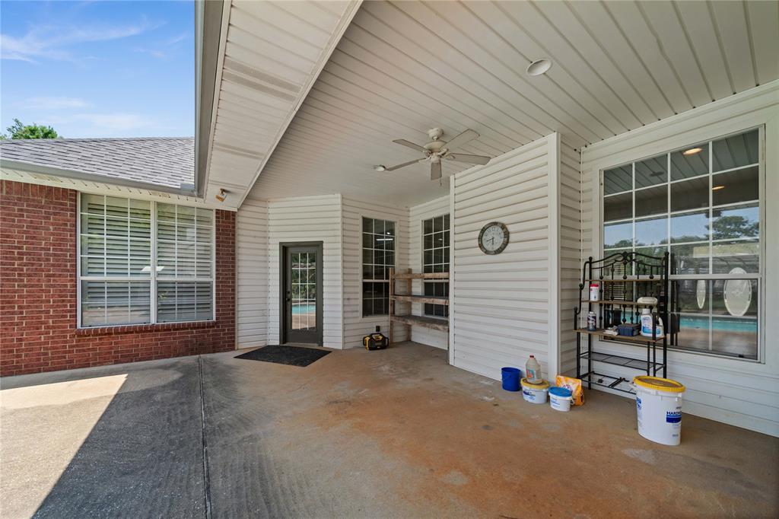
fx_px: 260
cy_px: 260
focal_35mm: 12
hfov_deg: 112.6
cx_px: 390
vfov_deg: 90.0
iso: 100
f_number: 5.6
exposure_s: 1/125
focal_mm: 12
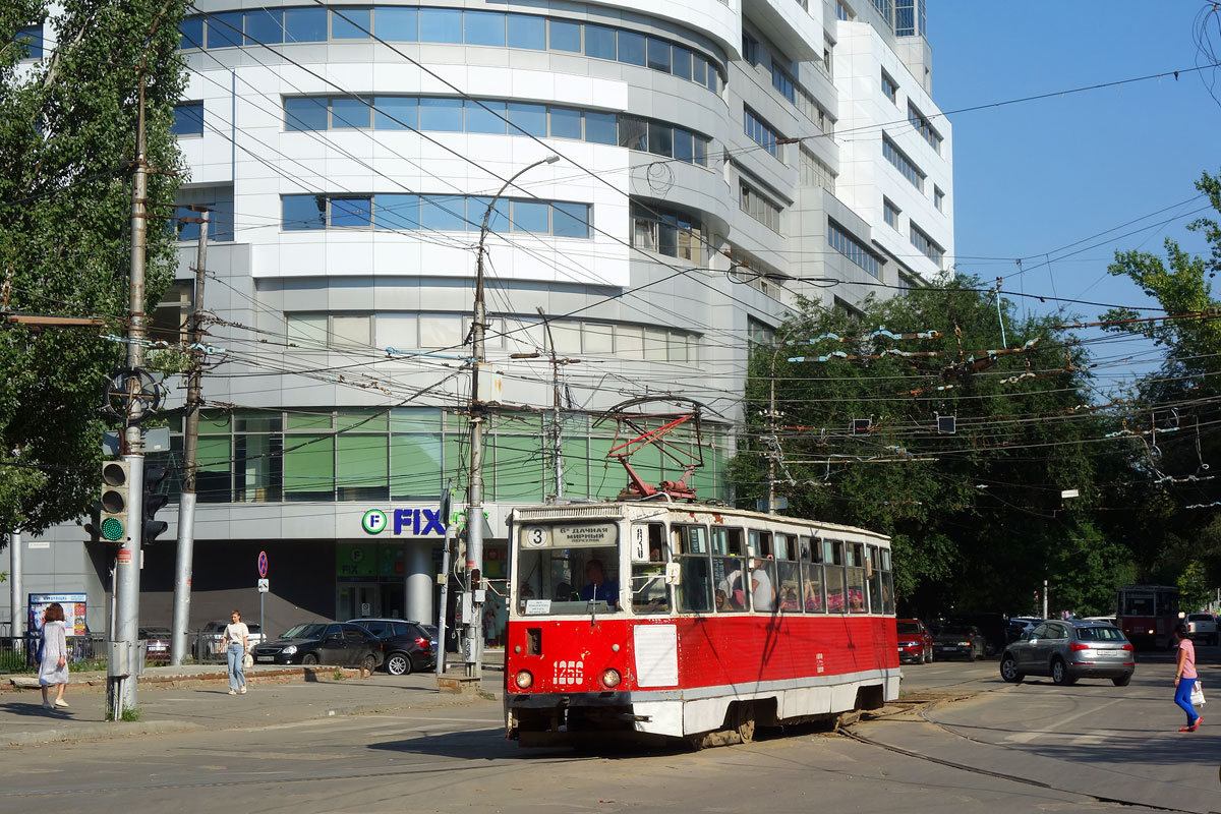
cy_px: 407
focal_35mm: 66
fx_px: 2238
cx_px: 610
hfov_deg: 30.5
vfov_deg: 20.6
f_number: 7.1
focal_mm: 24.4
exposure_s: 1/500
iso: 125
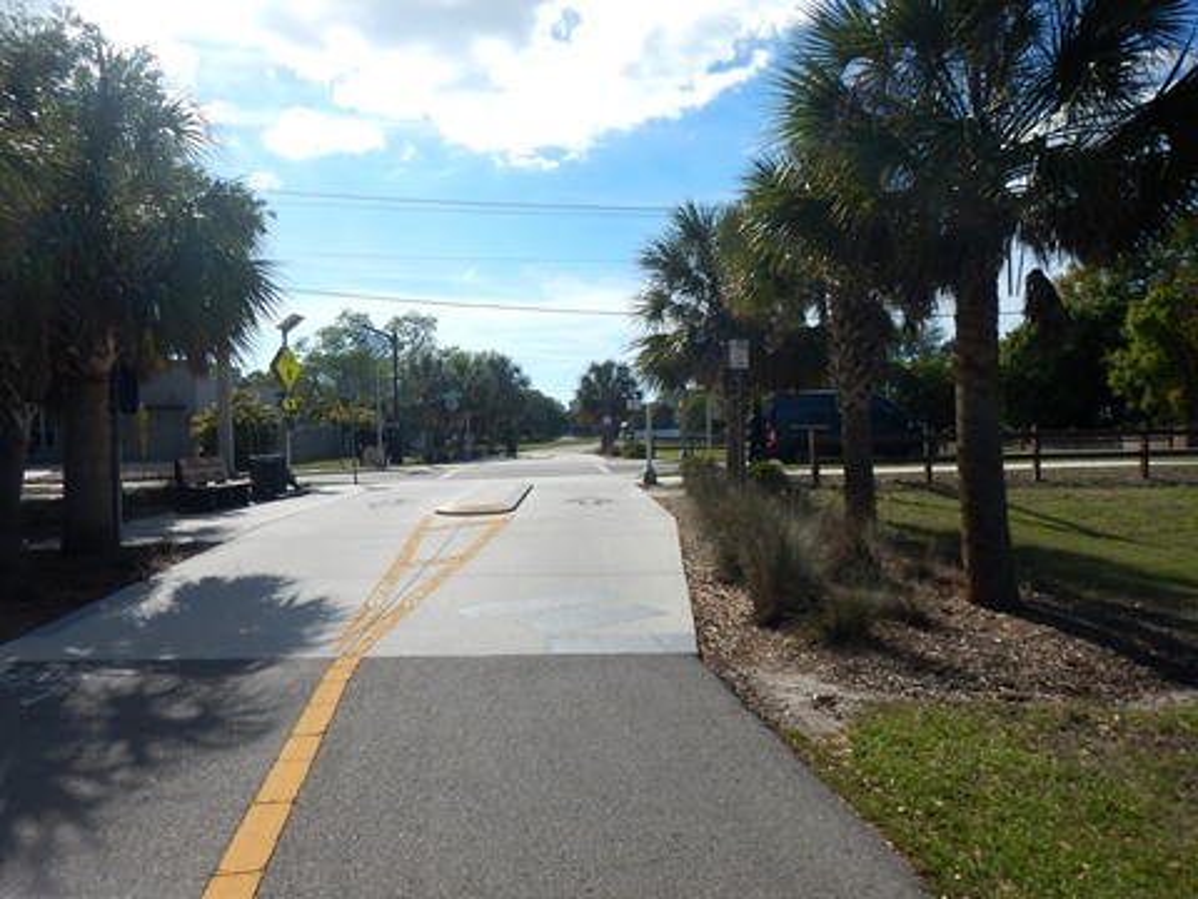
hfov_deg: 71.6
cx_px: 599
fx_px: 831
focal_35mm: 24
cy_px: 450
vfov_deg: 56.8
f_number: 4.1
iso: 125
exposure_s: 1/1500
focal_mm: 4.3
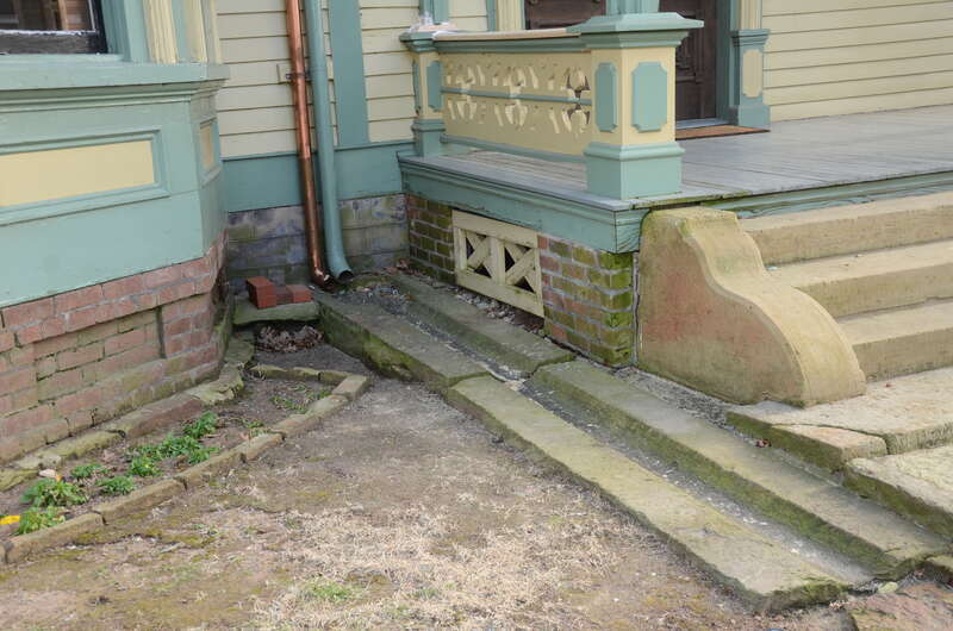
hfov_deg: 43.7
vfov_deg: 29.7
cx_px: 476
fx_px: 1189
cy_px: 316
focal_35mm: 45
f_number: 5.6
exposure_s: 1/80
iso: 250
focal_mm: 30
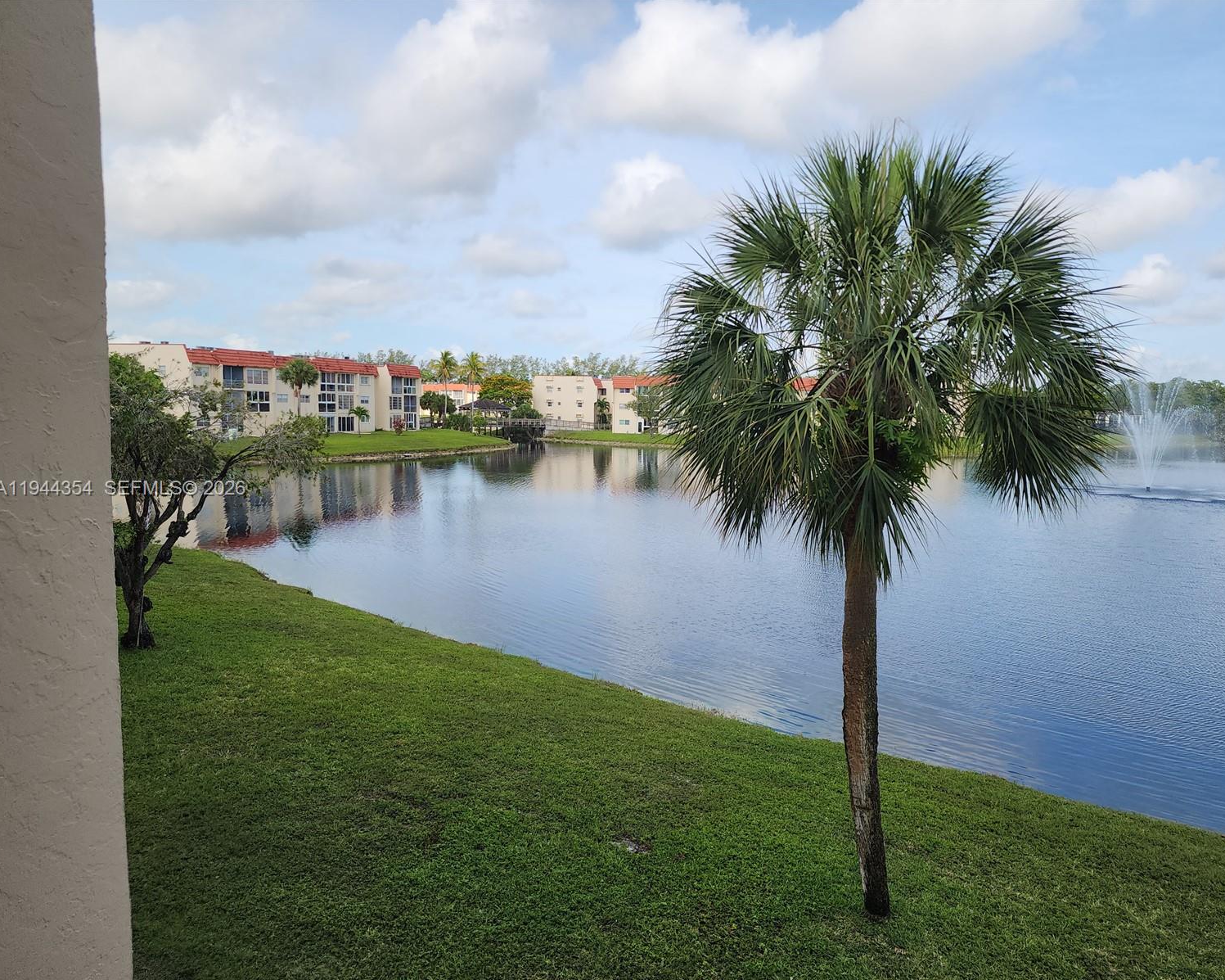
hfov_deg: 70.2
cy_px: 490
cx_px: 646
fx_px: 870
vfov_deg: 58.8
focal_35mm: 24
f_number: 1.8
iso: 12
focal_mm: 6.4
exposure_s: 1/775
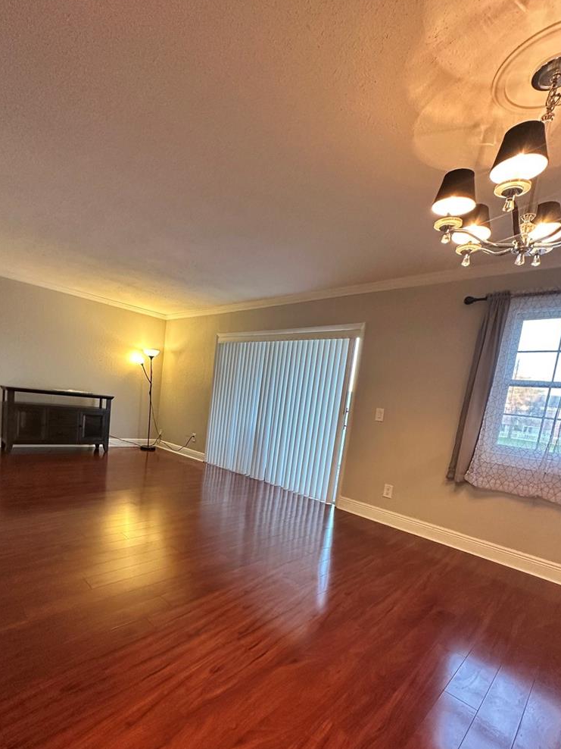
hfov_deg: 74.5
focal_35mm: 17
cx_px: 252
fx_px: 367
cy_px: 444
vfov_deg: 90.0
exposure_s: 1/60
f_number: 2.2
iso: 320
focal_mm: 2.22
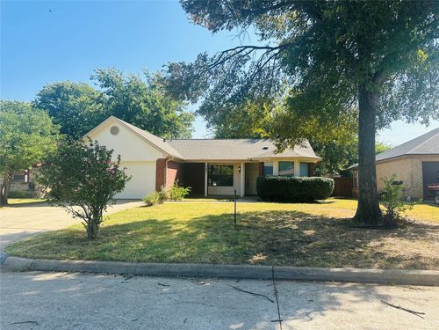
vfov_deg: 56.8
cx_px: 220
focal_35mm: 24
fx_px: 304
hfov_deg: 71.6
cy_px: 165
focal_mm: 6.86
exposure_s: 1/1988
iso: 80
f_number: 1.78
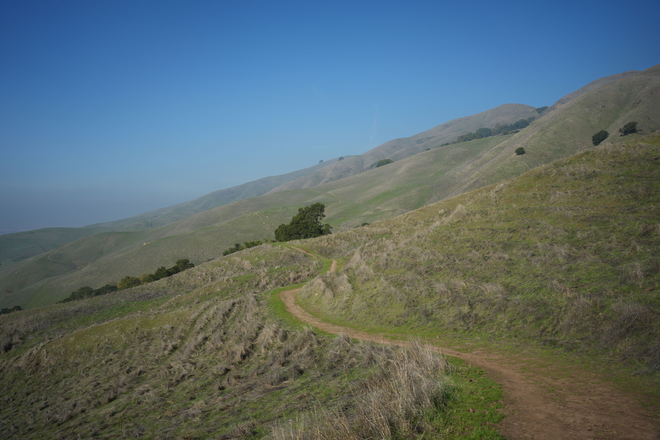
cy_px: 220
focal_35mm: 28
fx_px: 513
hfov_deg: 65.5
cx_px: 330
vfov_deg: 46.4
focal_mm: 28
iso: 160
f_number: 4
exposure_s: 1/2000
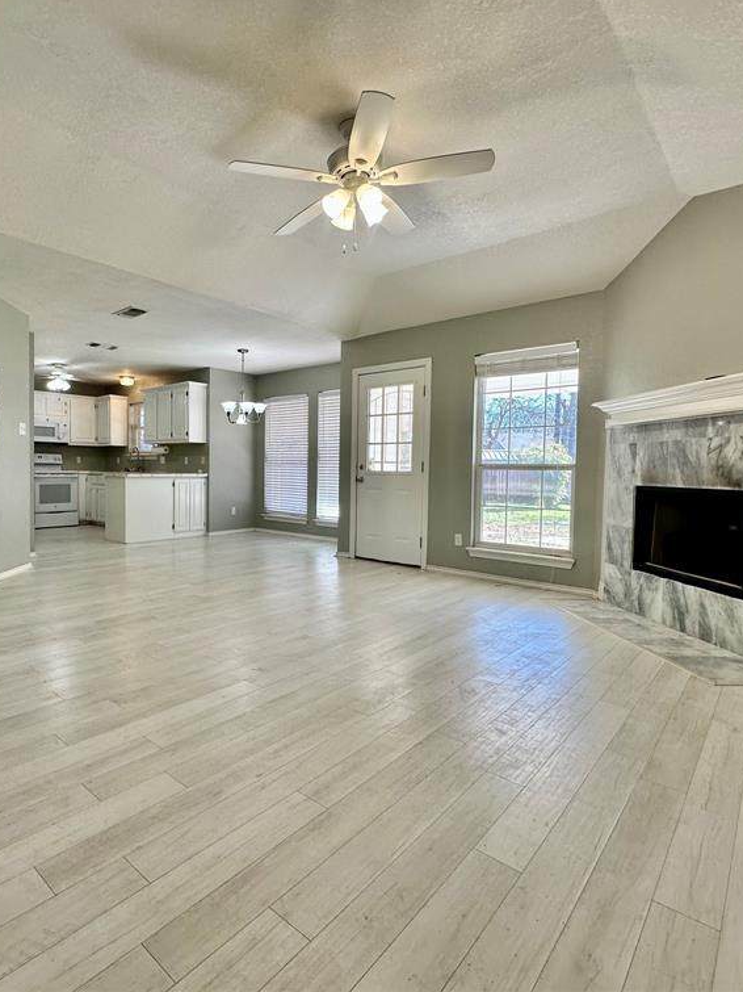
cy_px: 489
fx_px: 544
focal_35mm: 19
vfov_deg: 84.7
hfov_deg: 67.6
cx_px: 277
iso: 64
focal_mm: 2.22
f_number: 2.2
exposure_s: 1/120
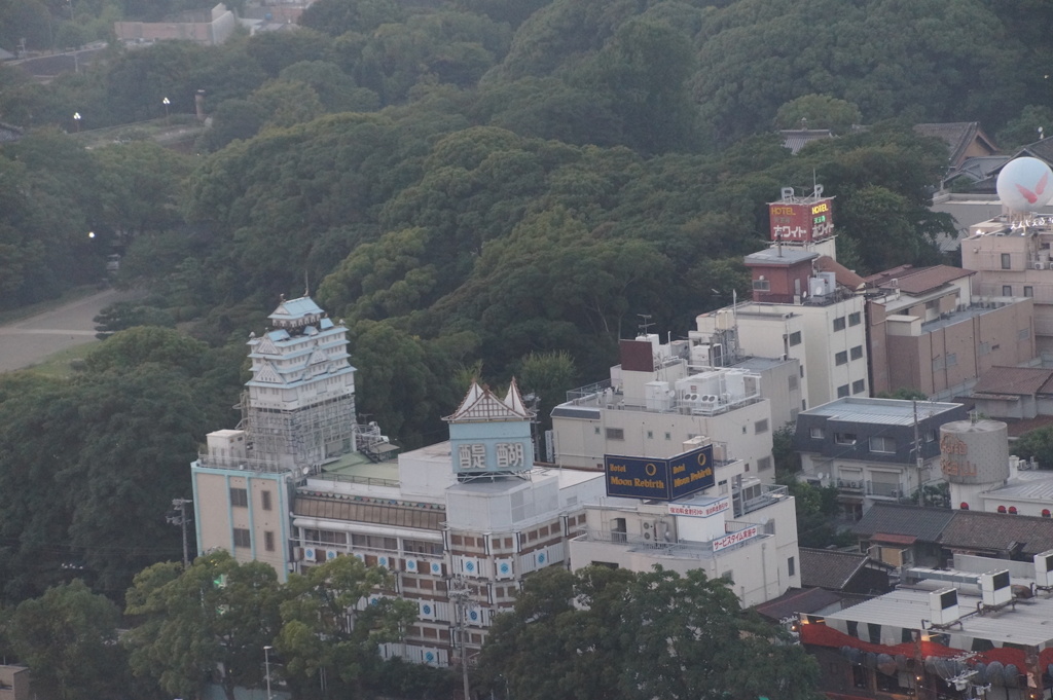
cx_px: 526
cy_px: 350
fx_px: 4384
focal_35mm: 150
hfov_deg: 13.7
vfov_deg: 9.1
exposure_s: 1/160
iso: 1600
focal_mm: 100
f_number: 5.6
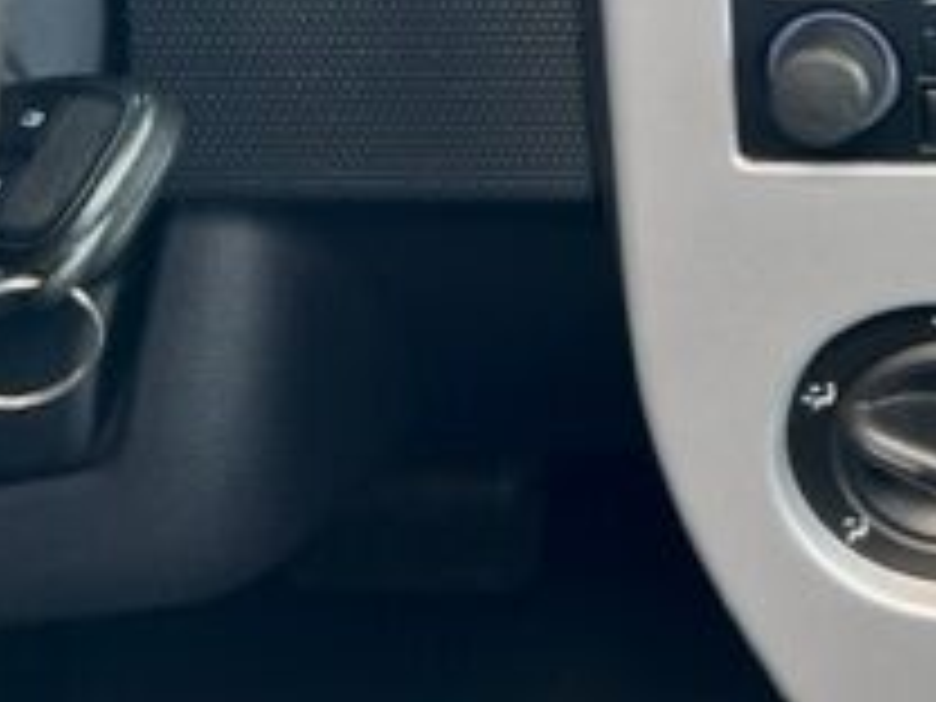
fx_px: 2163
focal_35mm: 80
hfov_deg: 22.1
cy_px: -230
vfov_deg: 17.2
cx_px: 1197
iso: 40
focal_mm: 5.7
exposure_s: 1/121
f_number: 1.5
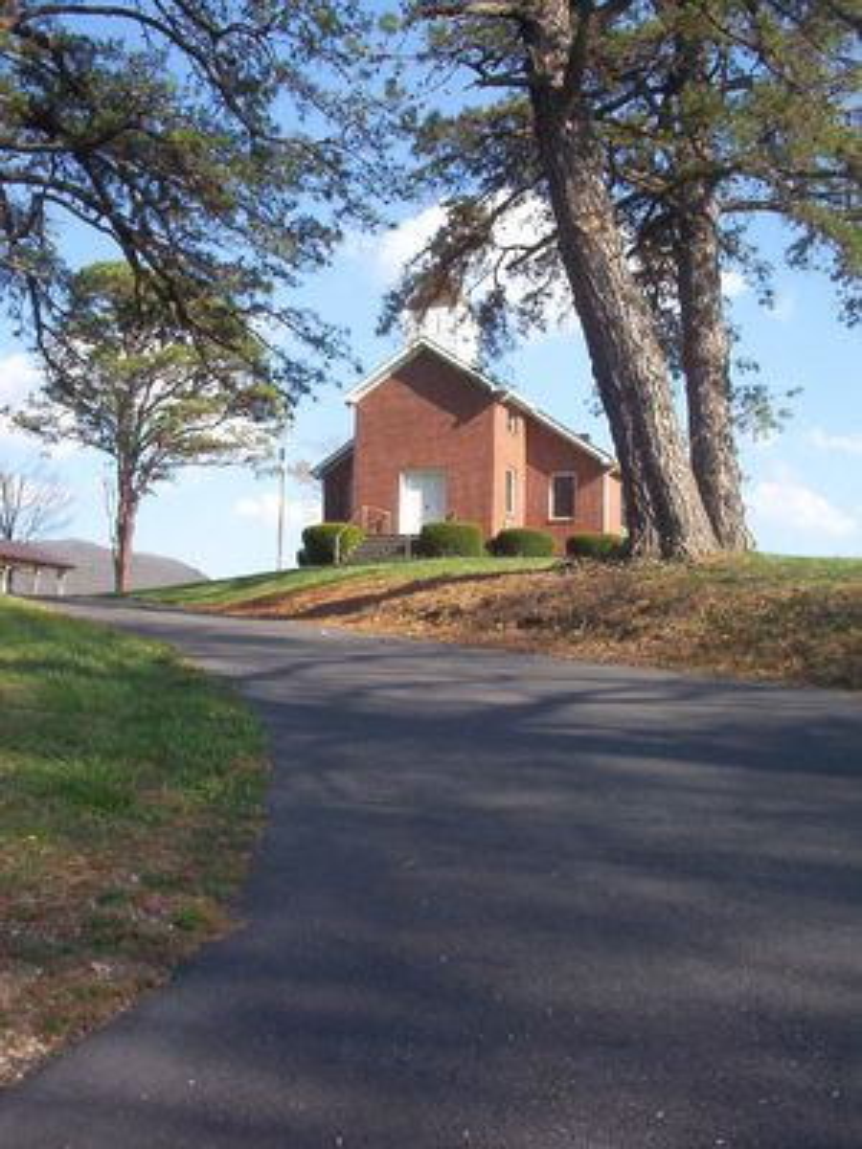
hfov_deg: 36.8
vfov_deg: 47.9
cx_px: 431
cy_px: 574
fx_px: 1295
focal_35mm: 39
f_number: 4.5
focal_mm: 6
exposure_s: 1/496
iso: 100
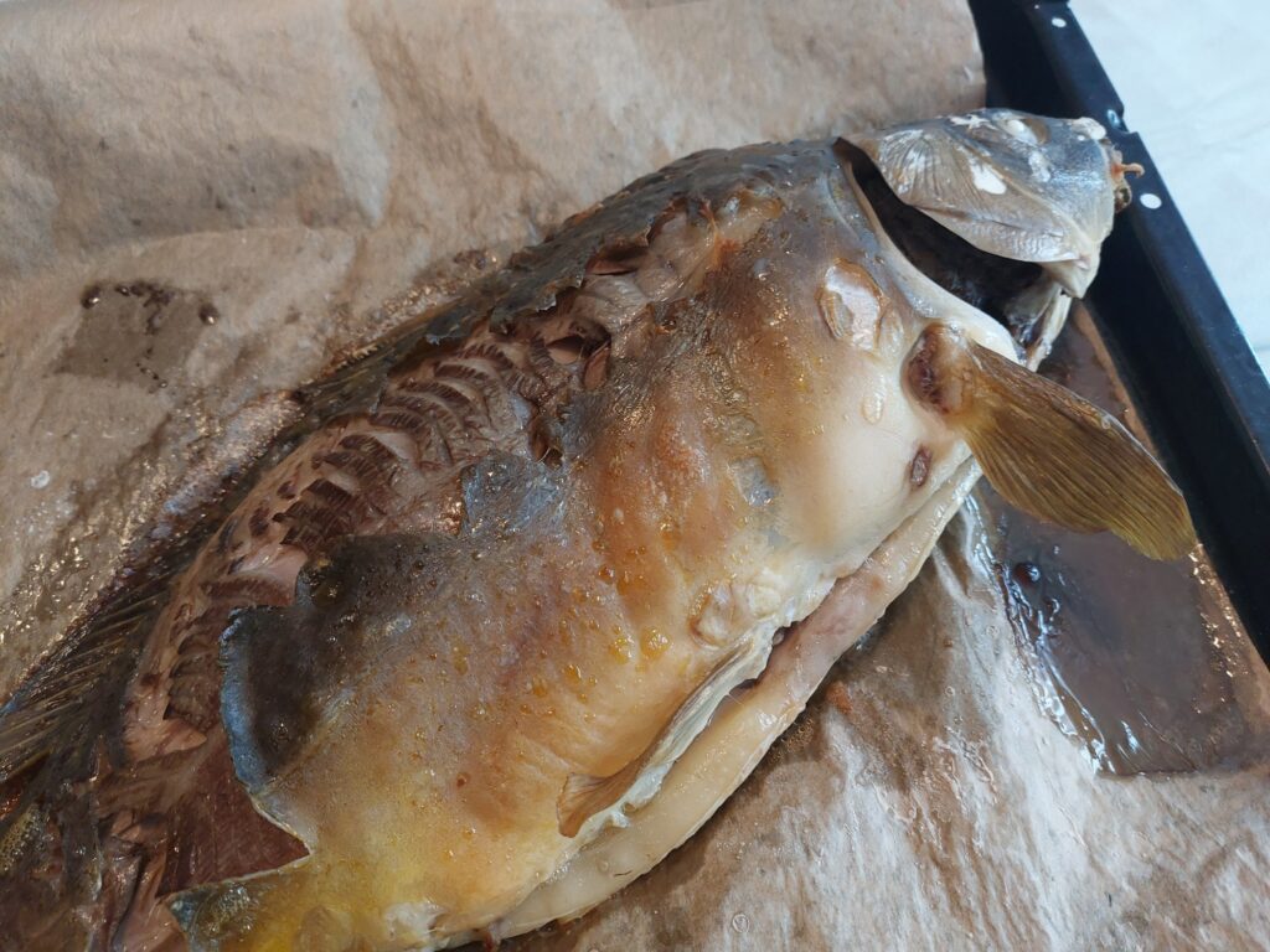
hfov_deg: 69.4
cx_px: 635
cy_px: 476
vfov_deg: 54.9
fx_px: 917
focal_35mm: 25
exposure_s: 1/33.3
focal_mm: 5.23
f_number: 1.8
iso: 400
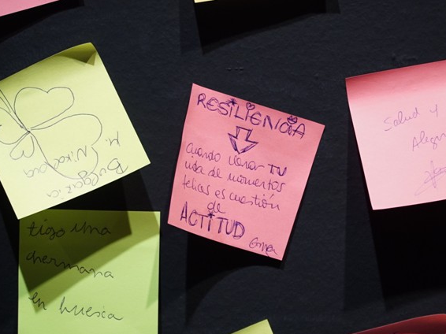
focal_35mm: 111
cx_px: 243
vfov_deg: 13.3
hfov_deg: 17.7
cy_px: 167
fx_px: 1430
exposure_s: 1/125
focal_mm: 68
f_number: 4
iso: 1250
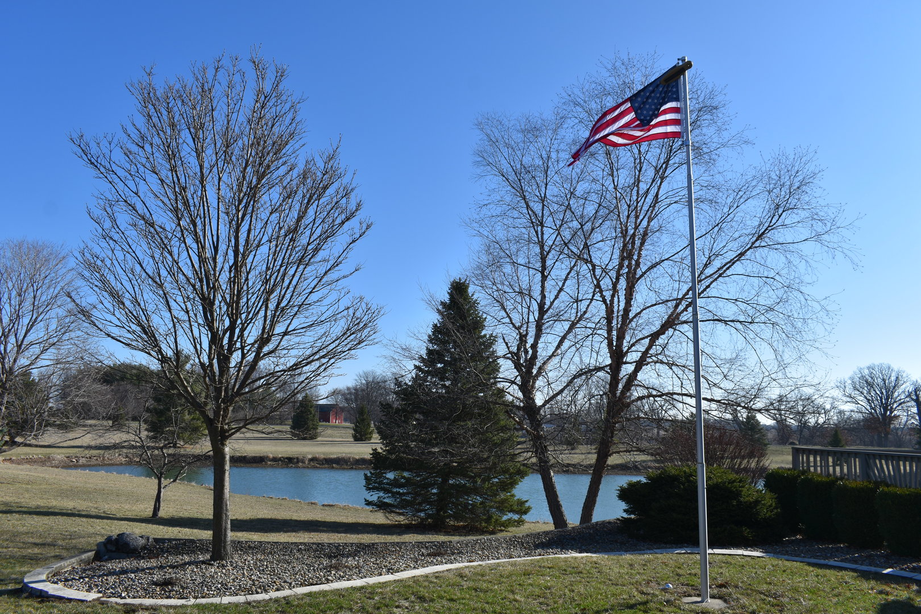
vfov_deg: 43.6
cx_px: 460
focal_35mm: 30
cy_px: 307
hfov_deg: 61.9
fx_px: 767
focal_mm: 20
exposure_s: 1/320
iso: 100
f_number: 9
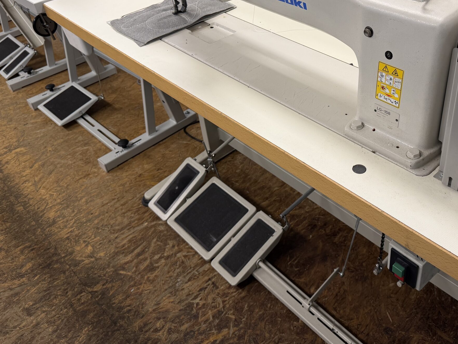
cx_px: 299
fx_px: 463
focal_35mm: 35
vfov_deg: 40.1
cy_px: 107
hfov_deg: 51.8
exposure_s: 1/100
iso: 100
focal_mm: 6.76
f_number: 1.78
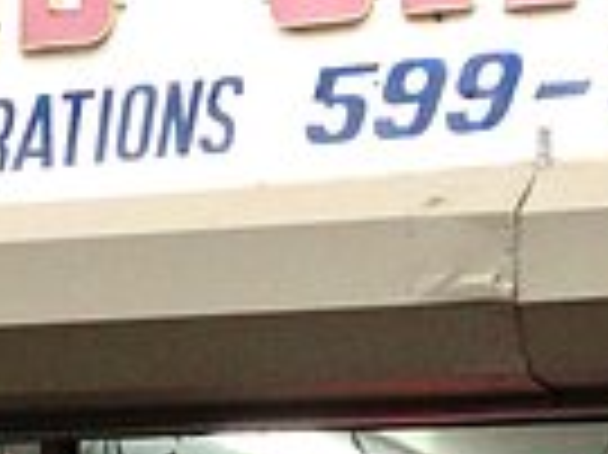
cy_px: 209
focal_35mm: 184
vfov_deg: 8.1
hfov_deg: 10.7
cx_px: 419
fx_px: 3229
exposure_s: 1/120
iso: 64
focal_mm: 4.13
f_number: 2.4
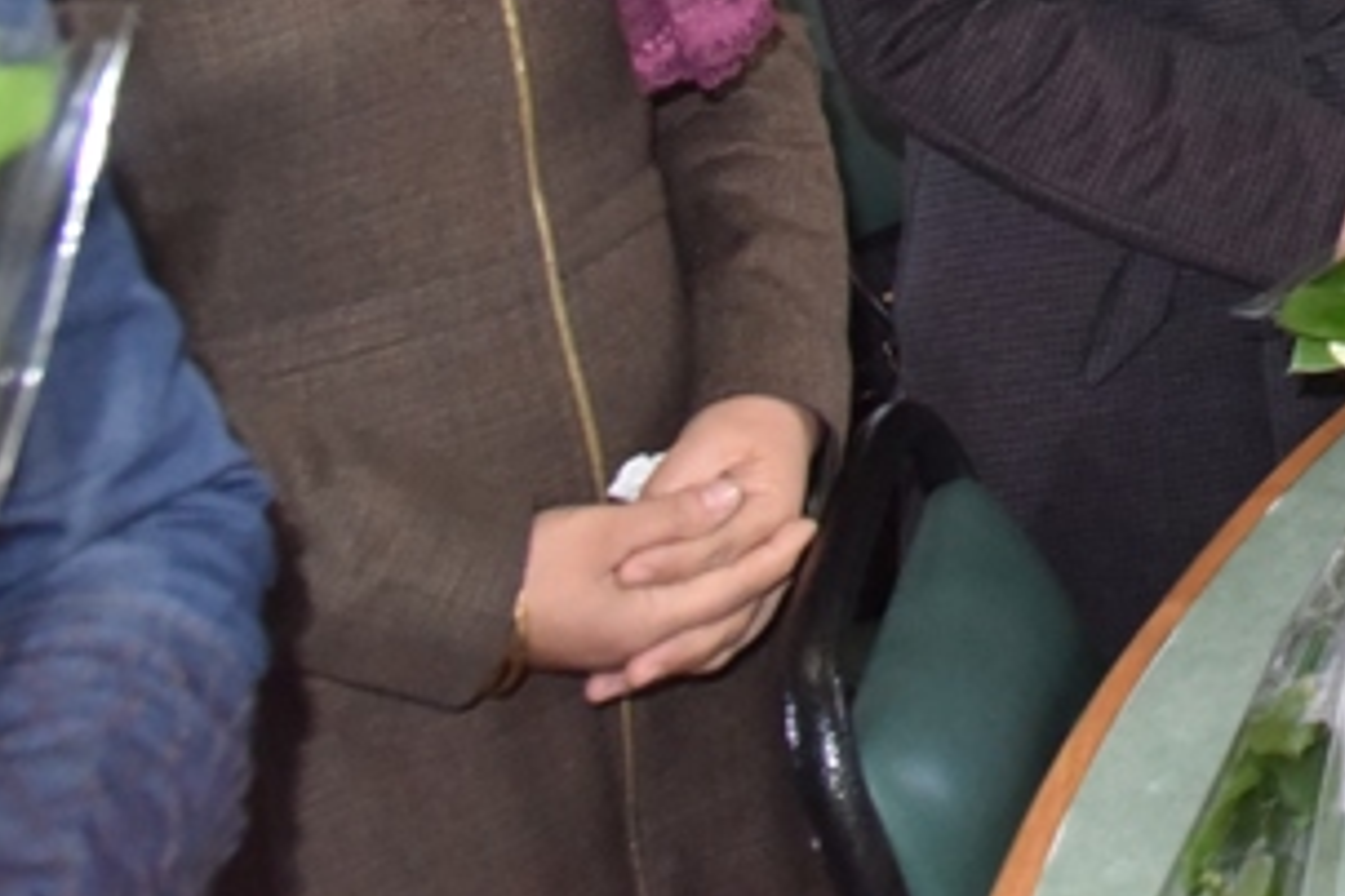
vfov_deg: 15.4
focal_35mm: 81
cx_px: 2126
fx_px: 3026
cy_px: -495
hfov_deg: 20.6
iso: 2500
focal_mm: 24
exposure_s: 1/250
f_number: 6.3
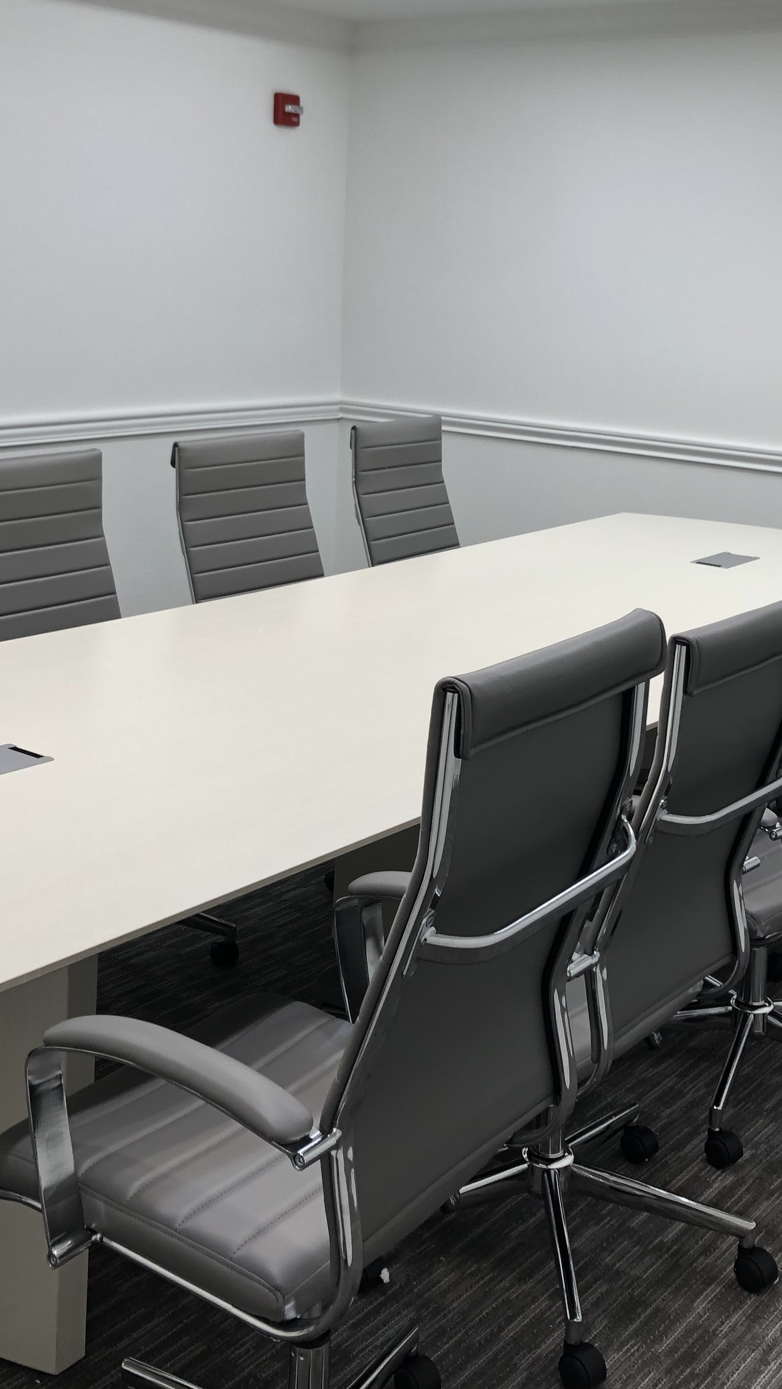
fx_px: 1585
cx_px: 446
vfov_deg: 46.7
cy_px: 470
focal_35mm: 43
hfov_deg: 27.7
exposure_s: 1/120
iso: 64
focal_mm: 3.99
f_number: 1.8
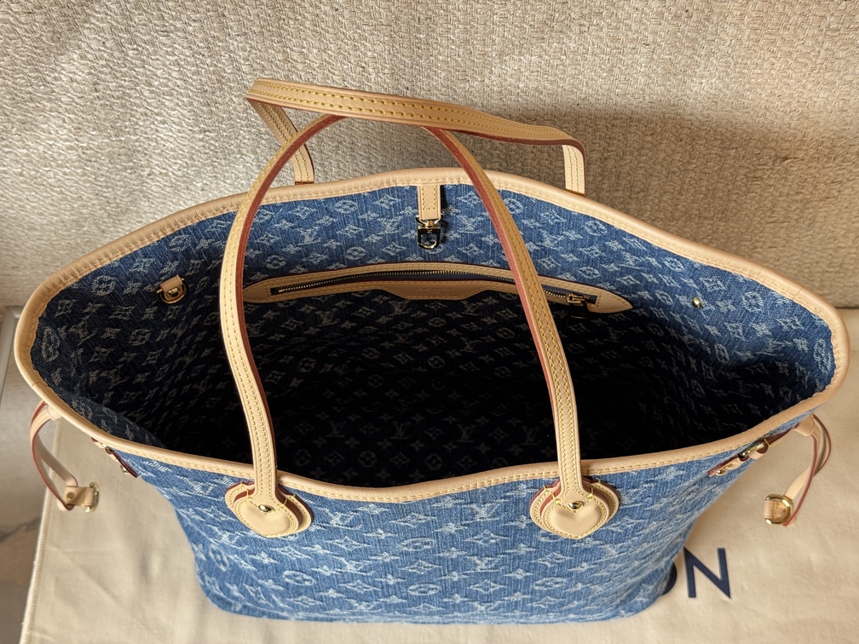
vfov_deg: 30.3
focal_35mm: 48
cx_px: 430
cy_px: 322
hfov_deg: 39.7
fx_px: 1191
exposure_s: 1/50
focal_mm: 6.76
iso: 100
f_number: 1.78
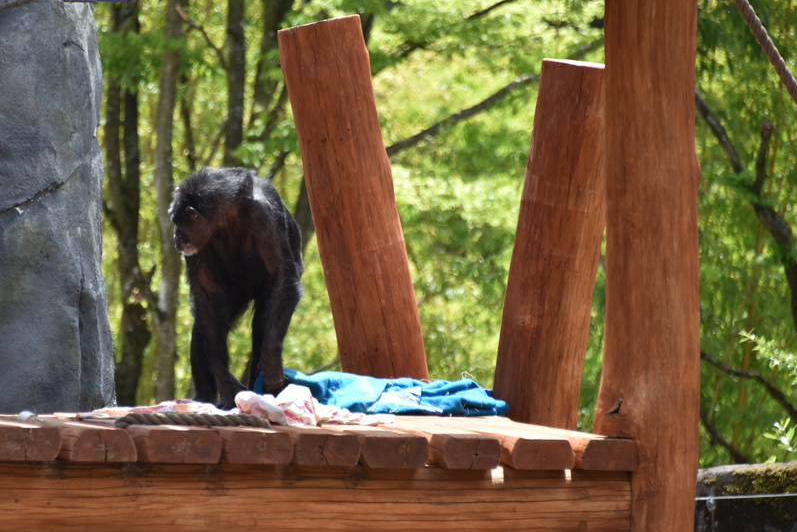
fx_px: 10674
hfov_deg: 4.3
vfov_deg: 2.9
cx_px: 256
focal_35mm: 482
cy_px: 329
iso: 360
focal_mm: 300
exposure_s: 1/640
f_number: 5.6
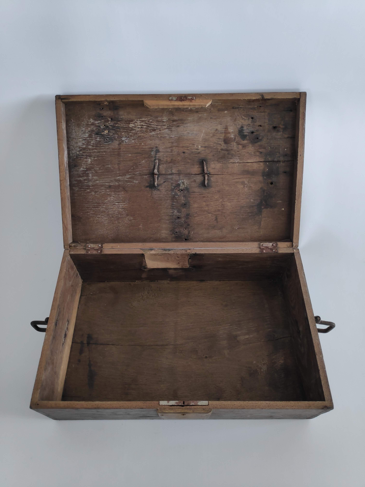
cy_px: 244
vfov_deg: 81.7
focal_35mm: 20
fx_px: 281
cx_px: 182
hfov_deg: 66.0
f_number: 1.9
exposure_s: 1/50
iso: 562
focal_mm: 3.94
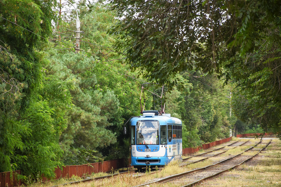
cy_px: 94
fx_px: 1639
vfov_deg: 6.5
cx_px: 140
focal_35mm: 210
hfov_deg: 9.8
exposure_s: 1/320
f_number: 5.6
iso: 320
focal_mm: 140
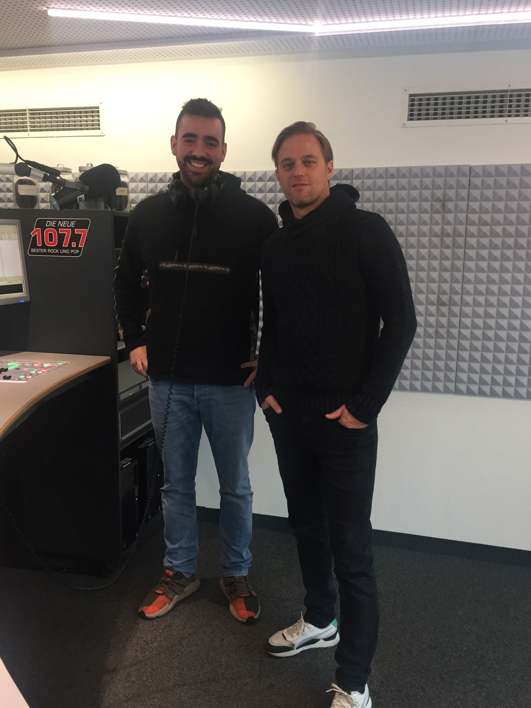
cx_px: 260
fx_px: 613
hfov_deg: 46.8
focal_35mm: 30
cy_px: 364
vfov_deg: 59.9
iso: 125
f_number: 2.2
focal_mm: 4.15
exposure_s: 1/33
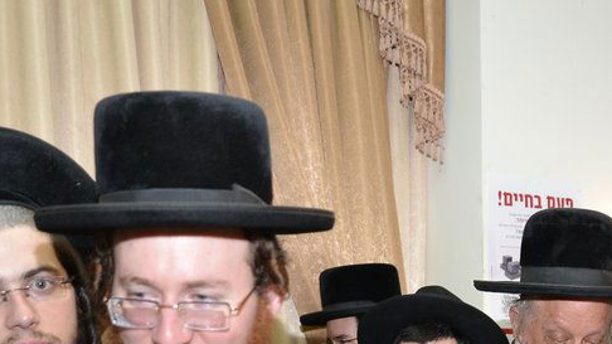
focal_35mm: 75
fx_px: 1217
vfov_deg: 15.0
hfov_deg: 27.3
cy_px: 503
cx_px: 548
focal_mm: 29
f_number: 4.5
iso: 800
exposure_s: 1/125
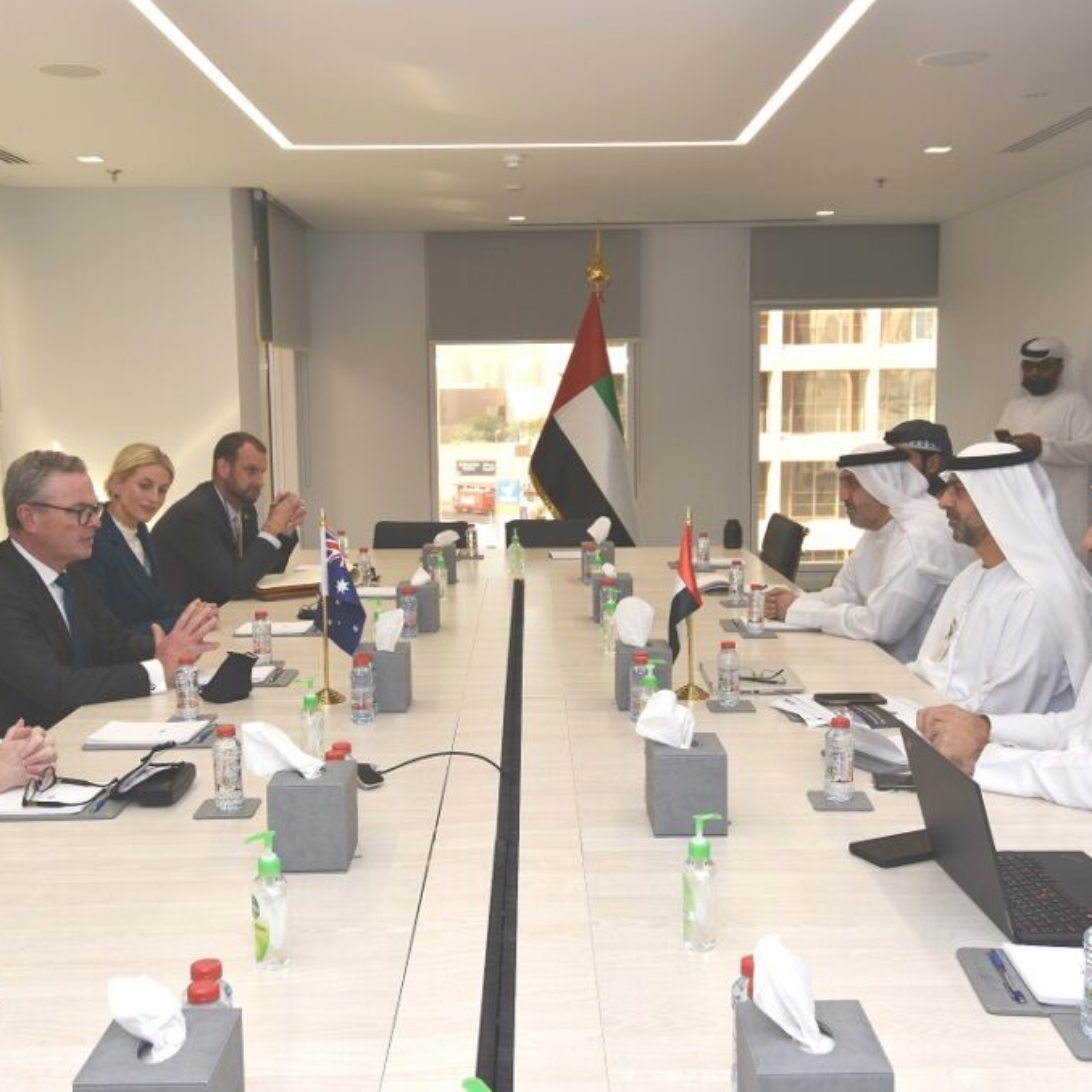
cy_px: 546
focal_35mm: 37
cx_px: 519
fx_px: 1308
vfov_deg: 45.3
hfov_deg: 45.3
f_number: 5.6
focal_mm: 19
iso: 160
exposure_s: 1/125
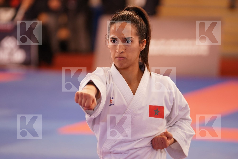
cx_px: 119
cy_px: 80
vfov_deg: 5.6
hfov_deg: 8.4
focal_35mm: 246
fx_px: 1626
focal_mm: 164
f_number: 2.8
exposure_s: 1/500
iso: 1250
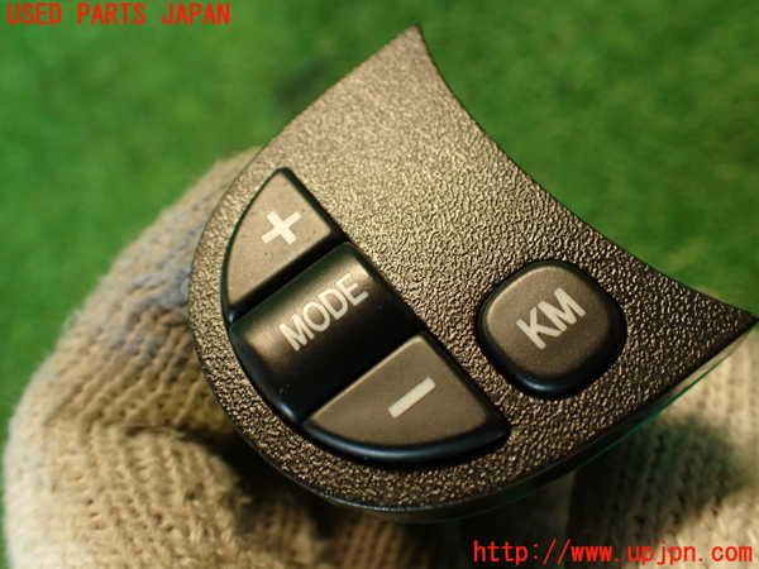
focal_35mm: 32
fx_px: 702
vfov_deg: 44.2
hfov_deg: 56.8
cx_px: 380
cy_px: 284
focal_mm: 5.79
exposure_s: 1/30
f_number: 2.4
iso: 200
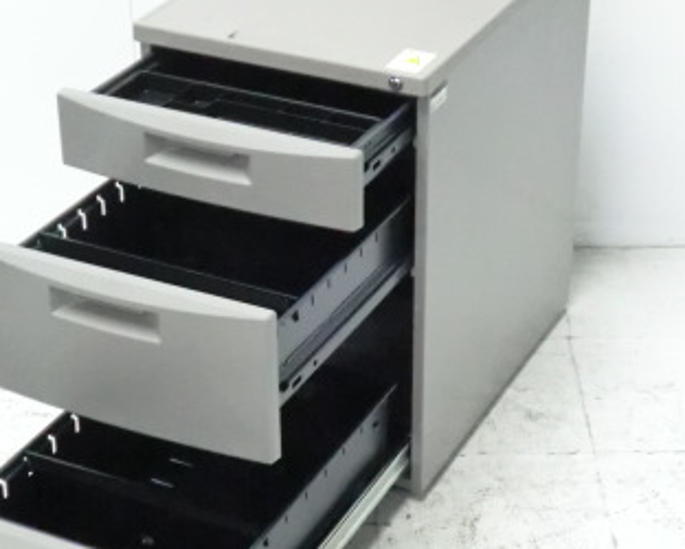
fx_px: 1826
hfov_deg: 21.2
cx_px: 345
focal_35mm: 90
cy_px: 296
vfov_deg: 17.1
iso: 800
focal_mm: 8.2
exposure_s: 1/30
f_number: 4.3
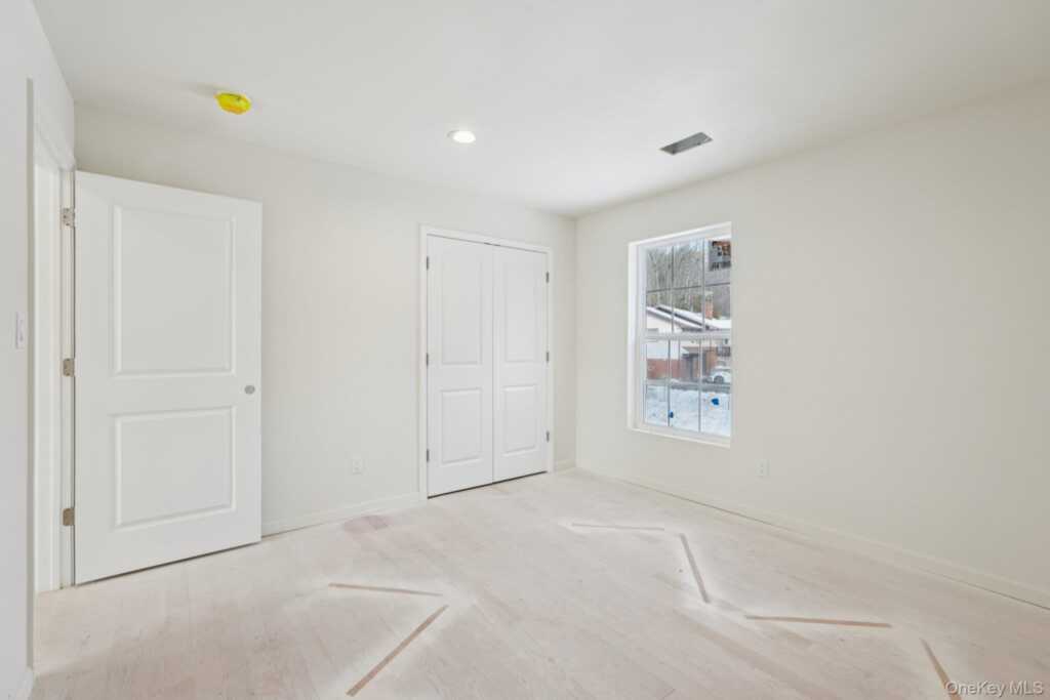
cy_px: 350
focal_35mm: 16
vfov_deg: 72.1
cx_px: 525
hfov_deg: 95.0
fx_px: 481
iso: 250
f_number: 9
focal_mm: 16.5
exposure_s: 1/30
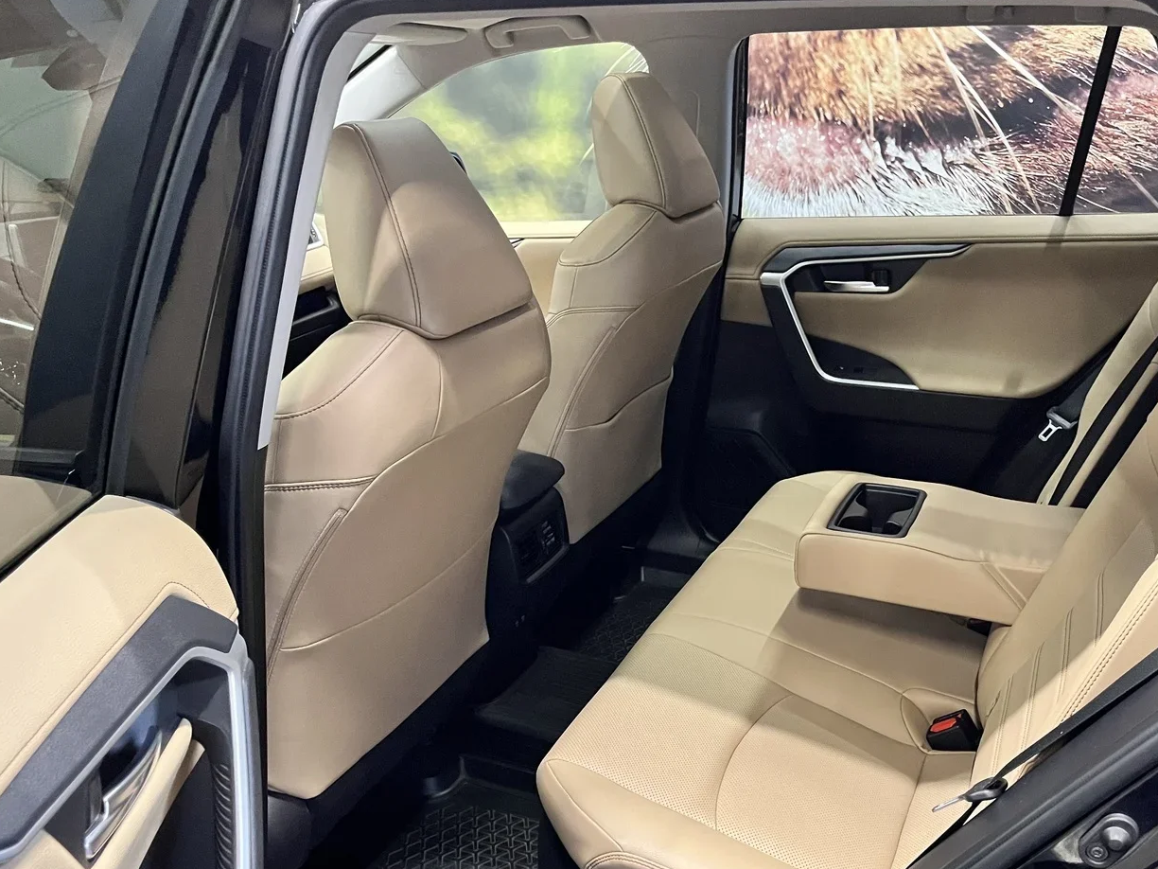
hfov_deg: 53.8
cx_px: 646
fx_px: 1137
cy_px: 517
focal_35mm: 34
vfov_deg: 41.6
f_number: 1.6
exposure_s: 1/48
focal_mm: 5.1
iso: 500
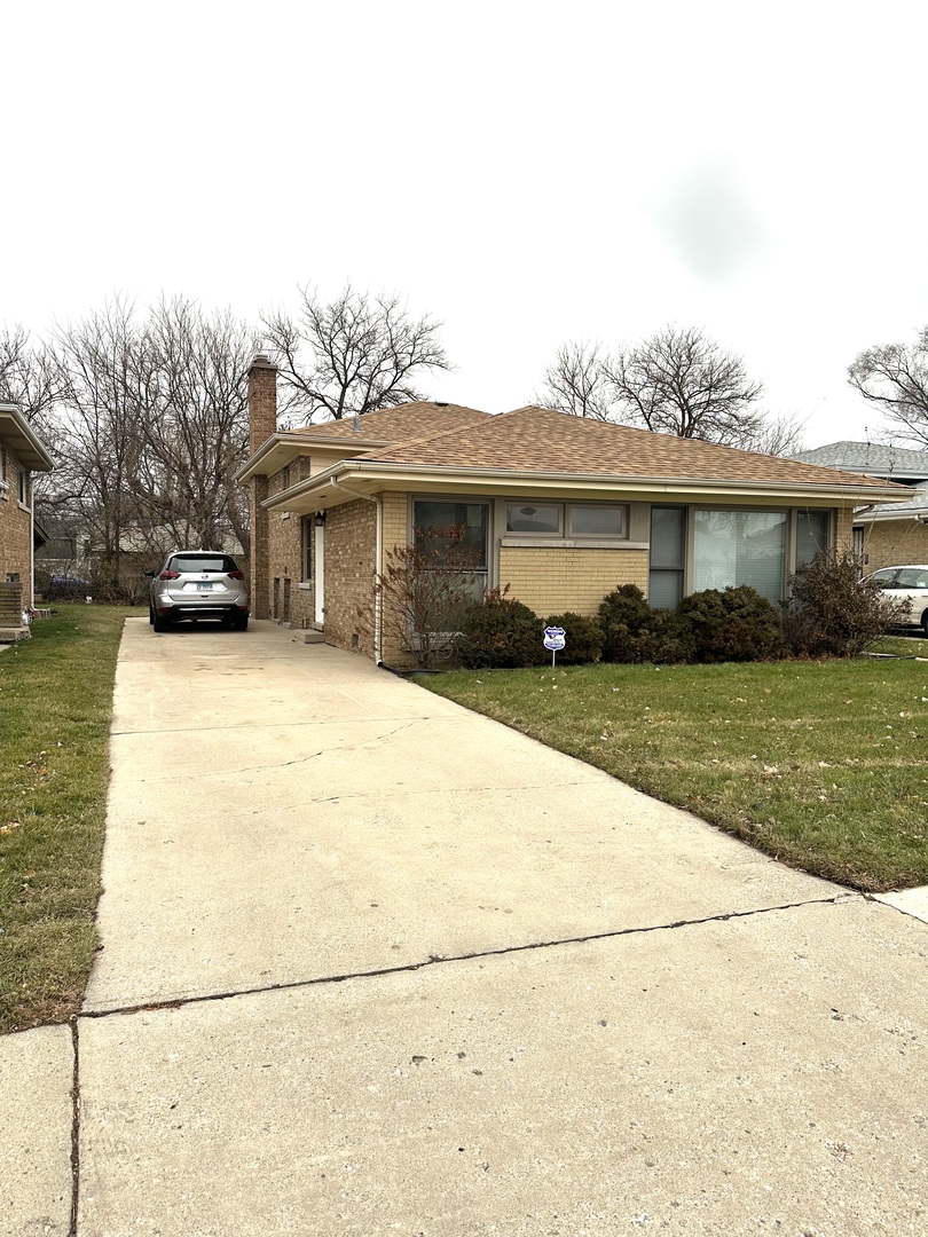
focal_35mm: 24
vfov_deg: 71.6
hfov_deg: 56.8
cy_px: 618
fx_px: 858
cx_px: 464
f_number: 1.78
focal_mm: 6.86
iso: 80
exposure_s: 1/396
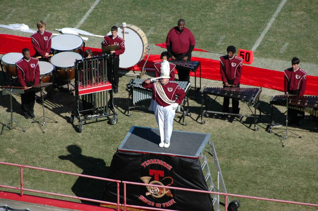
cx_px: 159
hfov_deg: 6.9
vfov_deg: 4.6
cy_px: 106
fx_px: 2647
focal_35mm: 300
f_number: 6.3
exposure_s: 1/640
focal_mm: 200
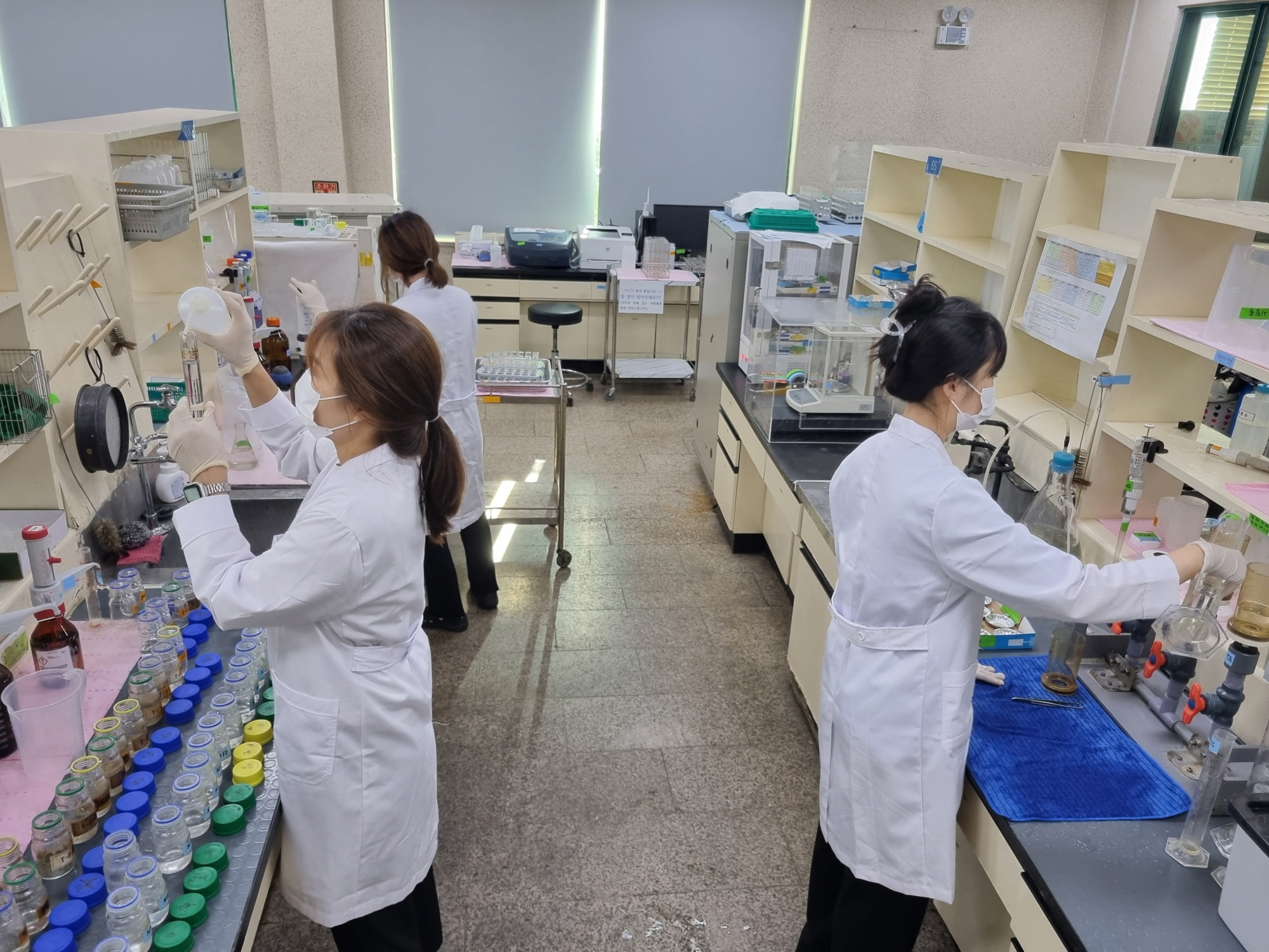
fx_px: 953
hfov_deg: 67.3
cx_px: 634
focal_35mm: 26
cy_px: 476
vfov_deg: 53.1
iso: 160
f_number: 1.8
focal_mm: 5.4
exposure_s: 1/120
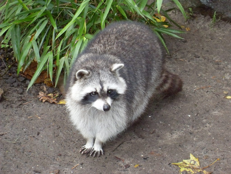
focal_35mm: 111
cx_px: 116
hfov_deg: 17.7
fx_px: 741
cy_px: 87
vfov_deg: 13.3
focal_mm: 18.1
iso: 400
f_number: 5.2
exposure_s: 1/90
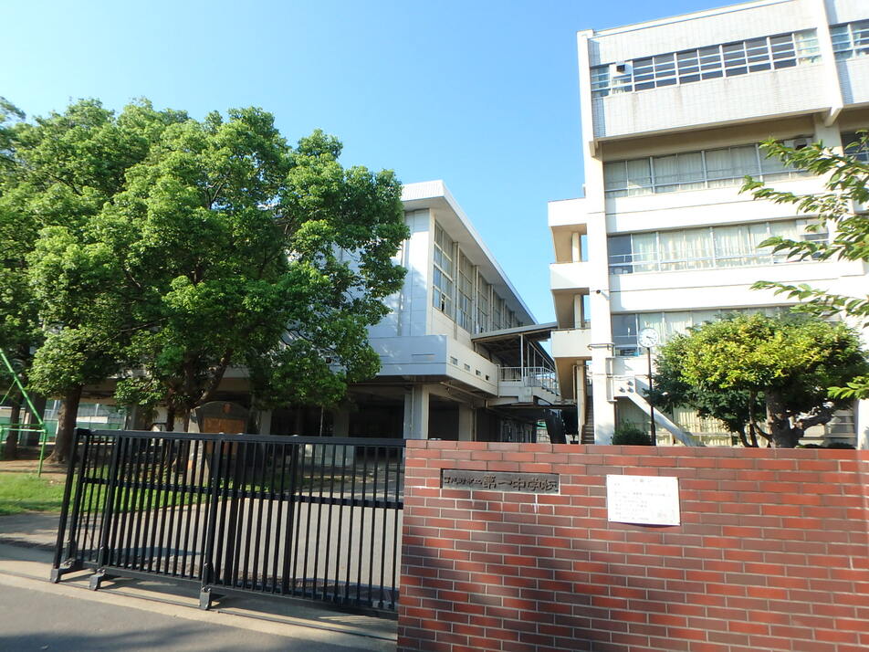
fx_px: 527
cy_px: 326
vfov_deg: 63.4
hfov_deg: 79.0
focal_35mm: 21
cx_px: 434
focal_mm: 3.7
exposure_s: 1/640
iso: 125
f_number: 3.5
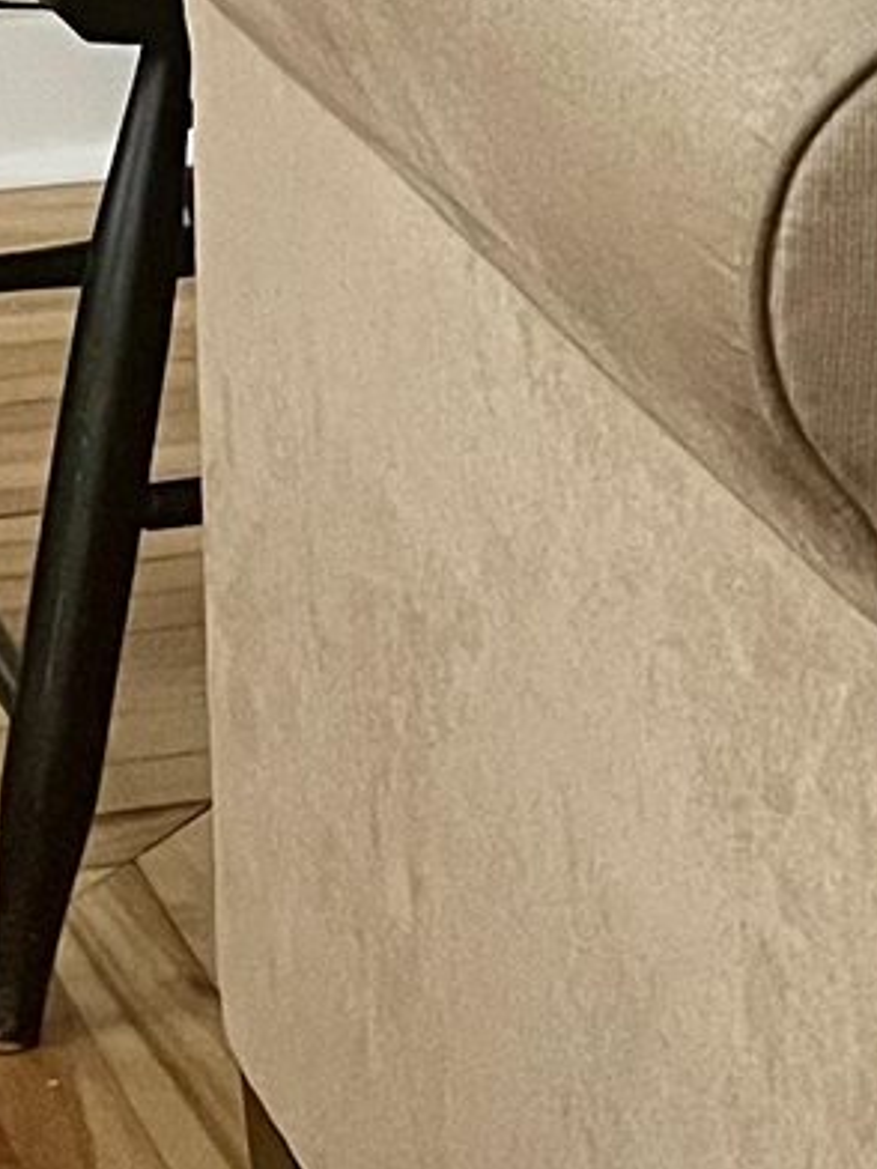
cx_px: 1208
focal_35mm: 153
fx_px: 5168
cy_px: -975
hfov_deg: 9.5
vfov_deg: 11.8
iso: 500
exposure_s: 1/40
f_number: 1.6
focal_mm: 5.1
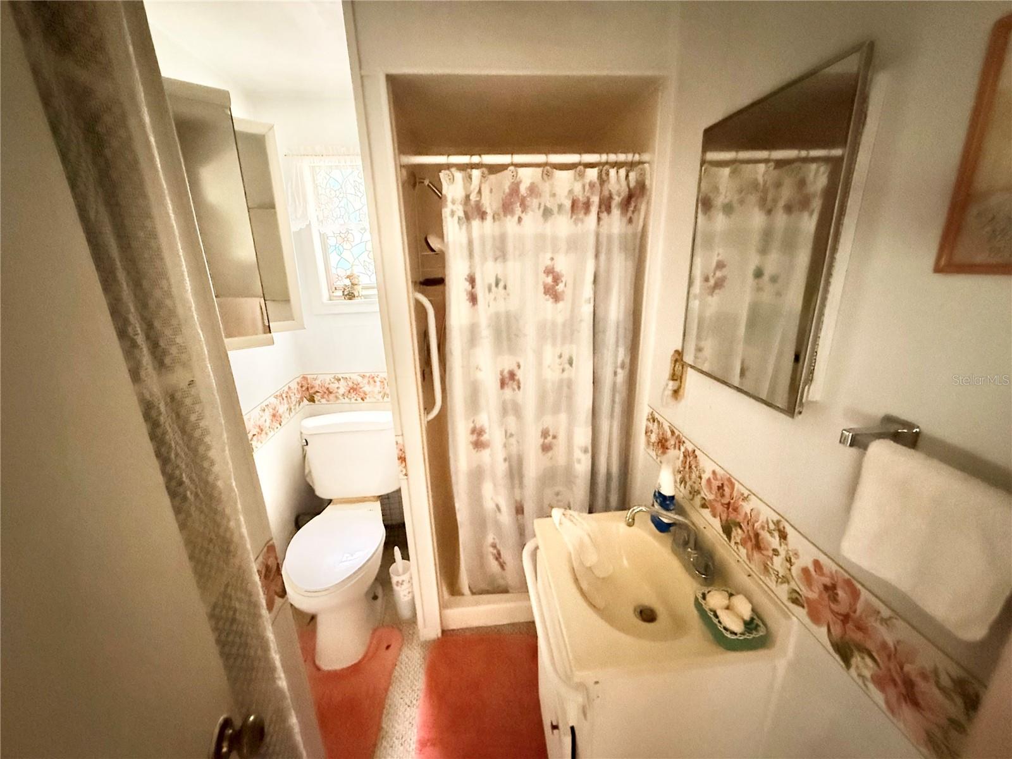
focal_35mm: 14
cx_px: 506
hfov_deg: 102.1
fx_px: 409
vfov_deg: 85.7
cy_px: 380
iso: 1600
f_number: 2.2
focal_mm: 2.22
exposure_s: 1/30
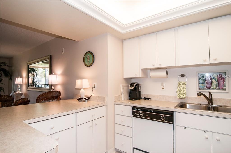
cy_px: 76
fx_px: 115
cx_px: 116
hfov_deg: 90.1
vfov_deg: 67.2
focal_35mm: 18
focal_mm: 12
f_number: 11
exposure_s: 1/10
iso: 200
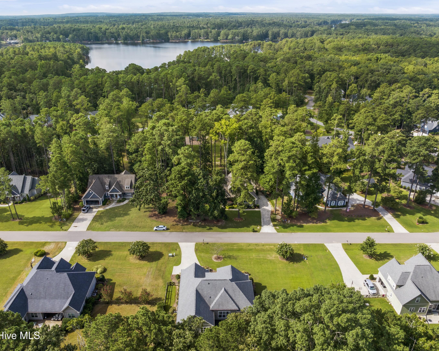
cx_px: 207
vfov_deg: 54.9
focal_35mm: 26
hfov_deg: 66.0
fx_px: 338
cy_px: 170
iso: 100
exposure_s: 1/15
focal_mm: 12.29
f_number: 8
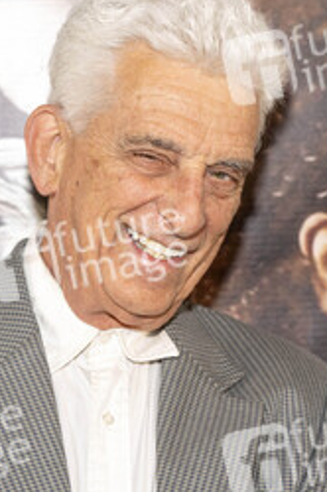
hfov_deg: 9.7
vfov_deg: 14.5
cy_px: 354
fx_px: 1926
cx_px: 144
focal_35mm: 141
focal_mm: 88
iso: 400
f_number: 5.6
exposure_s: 1/200
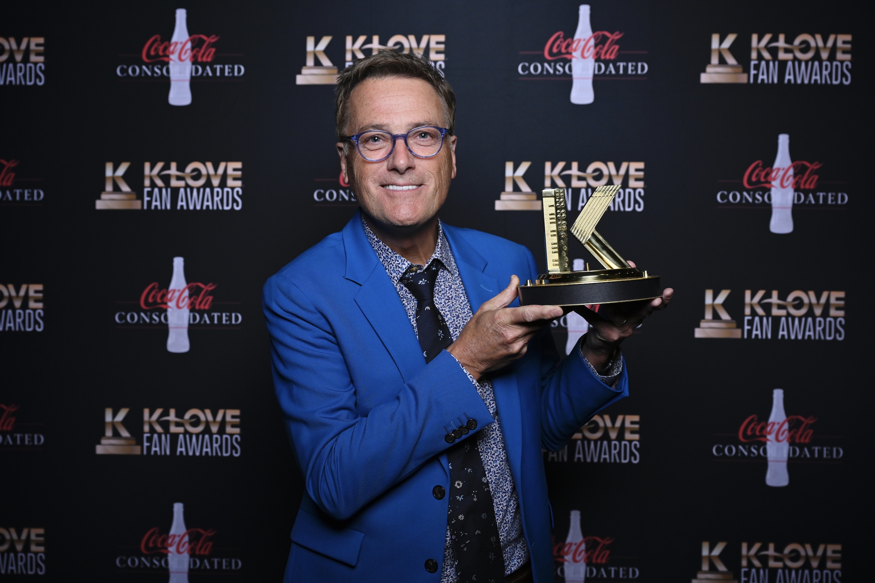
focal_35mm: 44
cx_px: 438
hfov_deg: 44.5
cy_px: 292
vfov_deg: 30.5
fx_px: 1069
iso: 500
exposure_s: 1/200
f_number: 5
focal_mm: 44
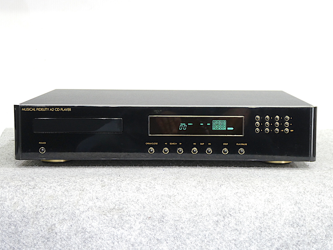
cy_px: 125
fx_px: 625
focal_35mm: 65
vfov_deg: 22.6
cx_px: 166
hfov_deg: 29.8
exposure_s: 1/5
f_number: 4.4
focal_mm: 11.7
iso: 200
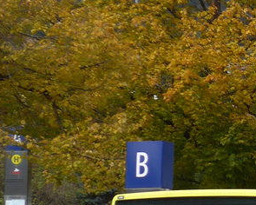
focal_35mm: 262
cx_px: 496
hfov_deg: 7.1
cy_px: 210
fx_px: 1985
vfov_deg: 5.9
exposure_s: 1/320
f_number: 3.9
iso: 80
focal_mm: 13.4
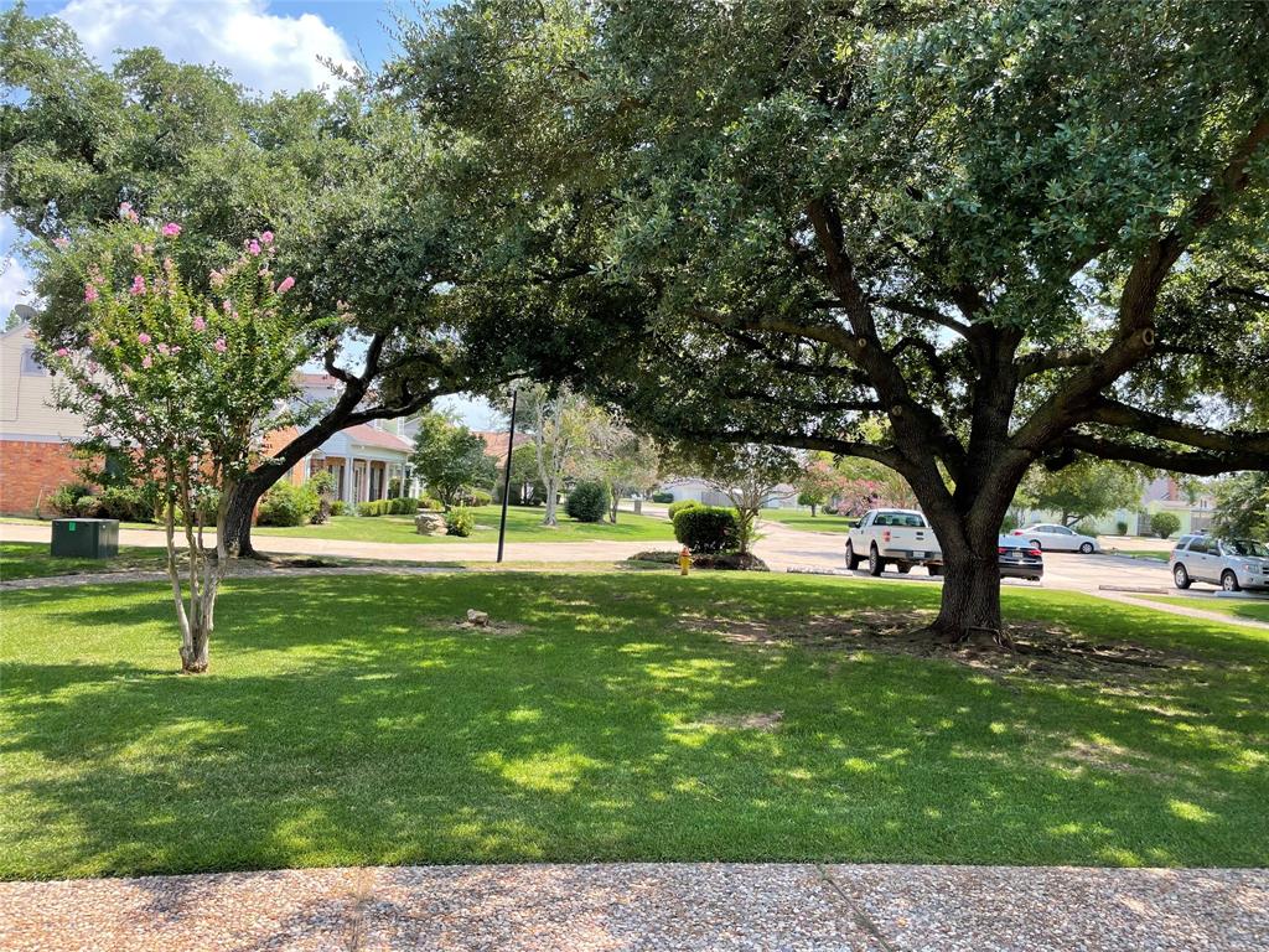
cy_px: 476
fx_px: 953
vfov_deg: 53.1
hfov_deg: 67.3
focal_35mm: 26
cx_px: 634
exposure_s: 1/720
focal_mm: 4.2
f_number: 1.6
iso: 32
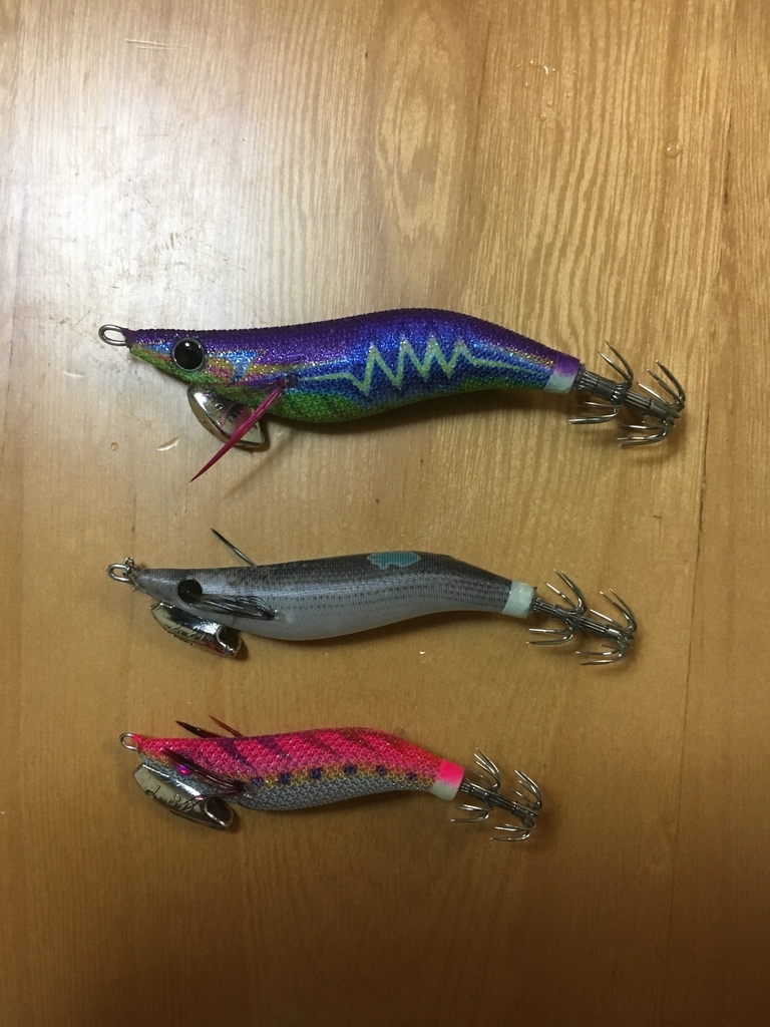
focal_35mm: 29
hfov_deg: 48.2
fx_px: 860
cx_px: 385
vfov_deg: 61.7
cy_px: 514
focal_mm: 4.15
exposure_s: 1/30
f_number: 2.2
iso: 125
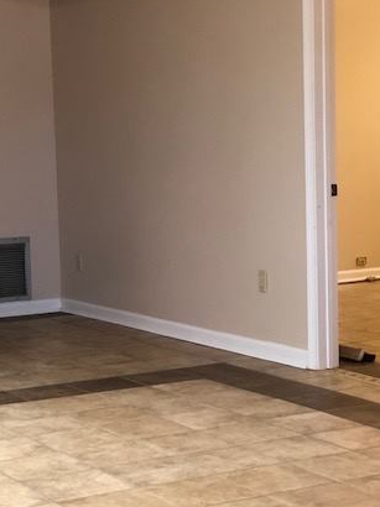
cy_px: 309
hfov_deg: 16.5
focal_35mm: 89
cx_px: 118
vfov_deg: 22.0
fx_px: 1304
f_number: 2.8
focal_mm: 6.6
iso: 160
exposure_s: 1/30
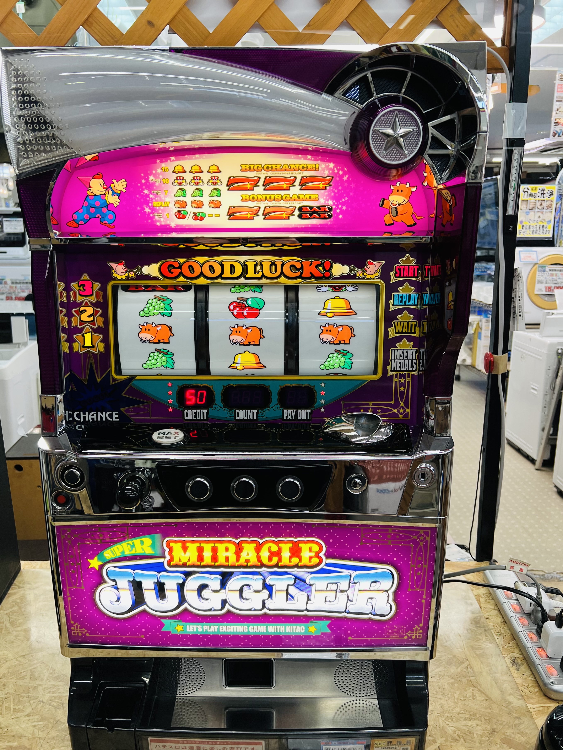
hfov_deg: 48.2
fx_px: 629
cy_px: 395
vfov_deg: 61.6
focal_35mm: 29
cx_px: 254
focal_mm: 5.7
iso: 64
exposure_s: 1/100
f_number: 1.5
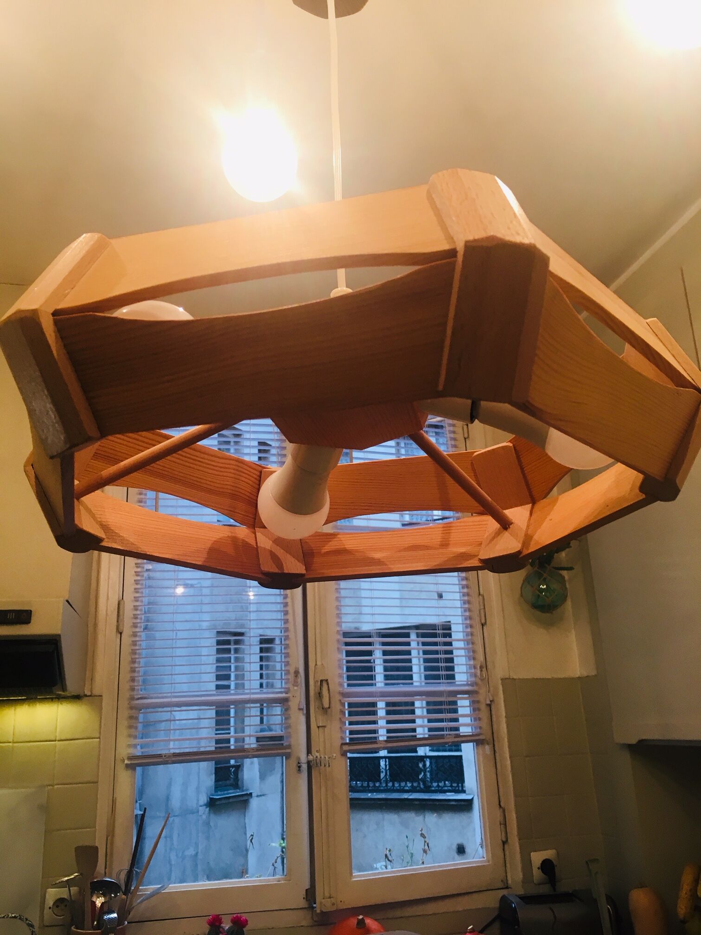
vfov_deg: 61.7
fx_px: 783
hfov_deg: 48.2
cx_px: 350
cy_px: 468
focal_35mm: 29
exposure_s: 1/33
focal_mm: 4.15
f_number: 2.2
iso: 40
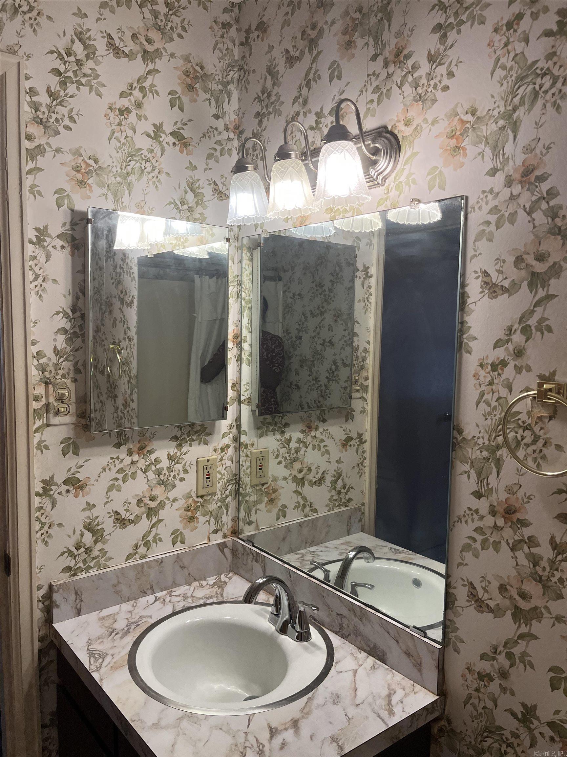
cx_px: 284
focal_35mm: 26
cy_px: 378
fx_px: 568
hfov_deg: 53.1
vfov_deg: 67.3
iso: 100
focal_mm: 5.1
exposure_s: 1/120
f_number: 1.6
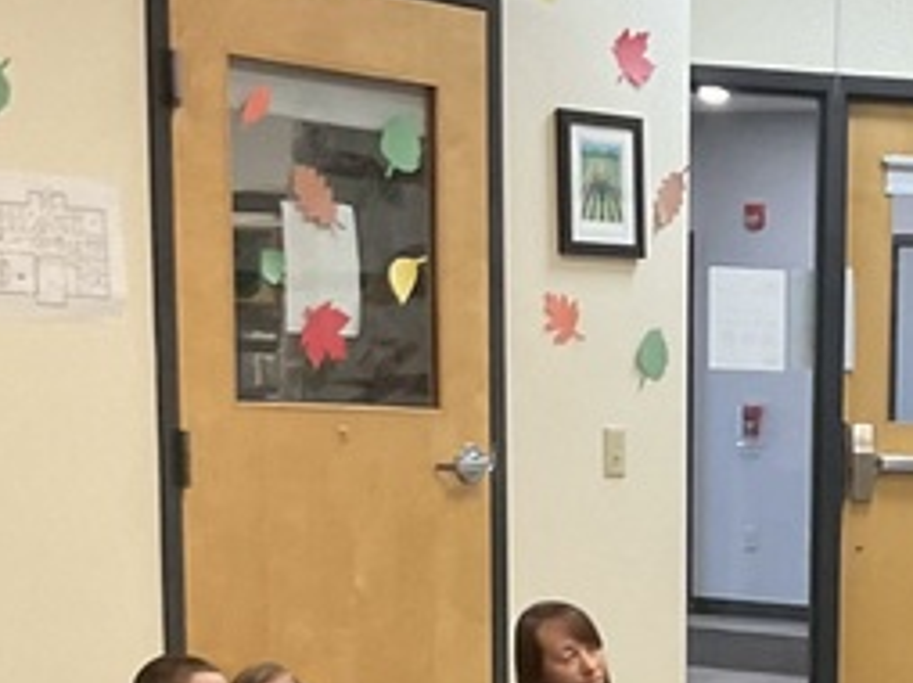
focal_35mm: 117
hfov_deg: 16.2
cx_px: 1078
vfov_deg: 12.1
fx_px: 3083
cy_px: 1007
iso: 125
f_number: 1.8
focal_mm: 3
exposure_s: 1/50
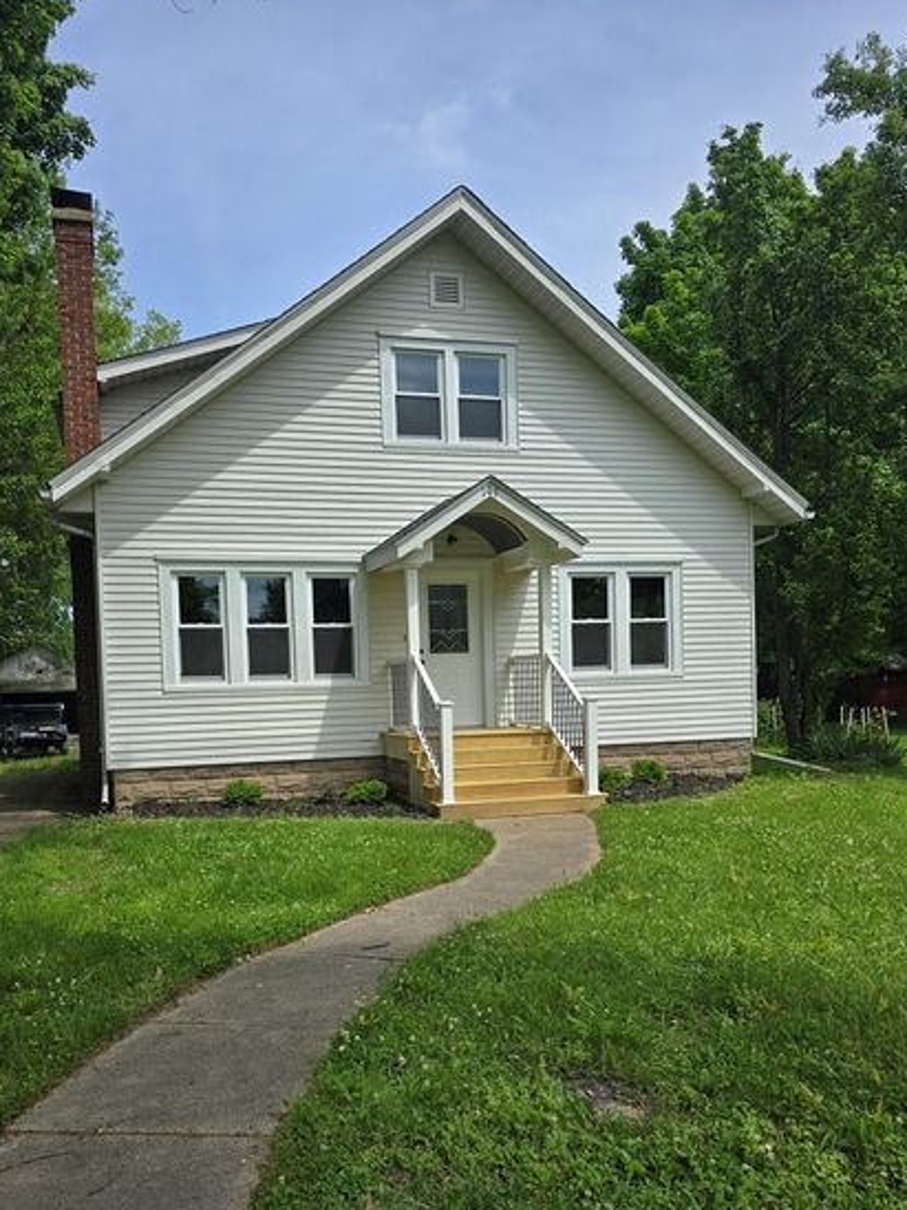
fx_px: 978
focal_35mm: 28
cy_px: 714
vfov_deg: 63.0
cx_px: 426
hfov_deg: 49.7
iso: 12
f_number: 1.7
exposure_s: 1/744
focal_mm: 6.3
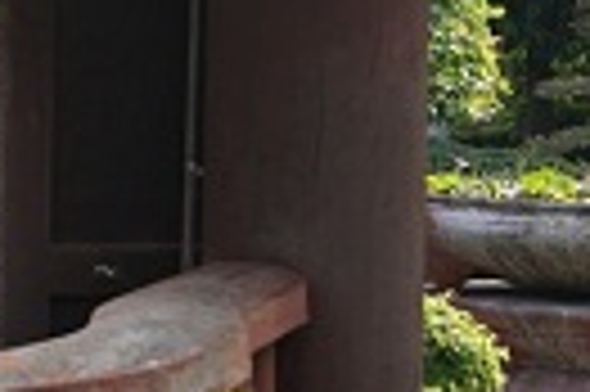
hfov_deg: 9.9
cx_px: -595
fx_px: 3159
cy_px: -140
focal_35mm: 193
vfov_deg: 7.0
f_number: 5
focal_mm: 28
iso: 100
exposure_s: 1/250
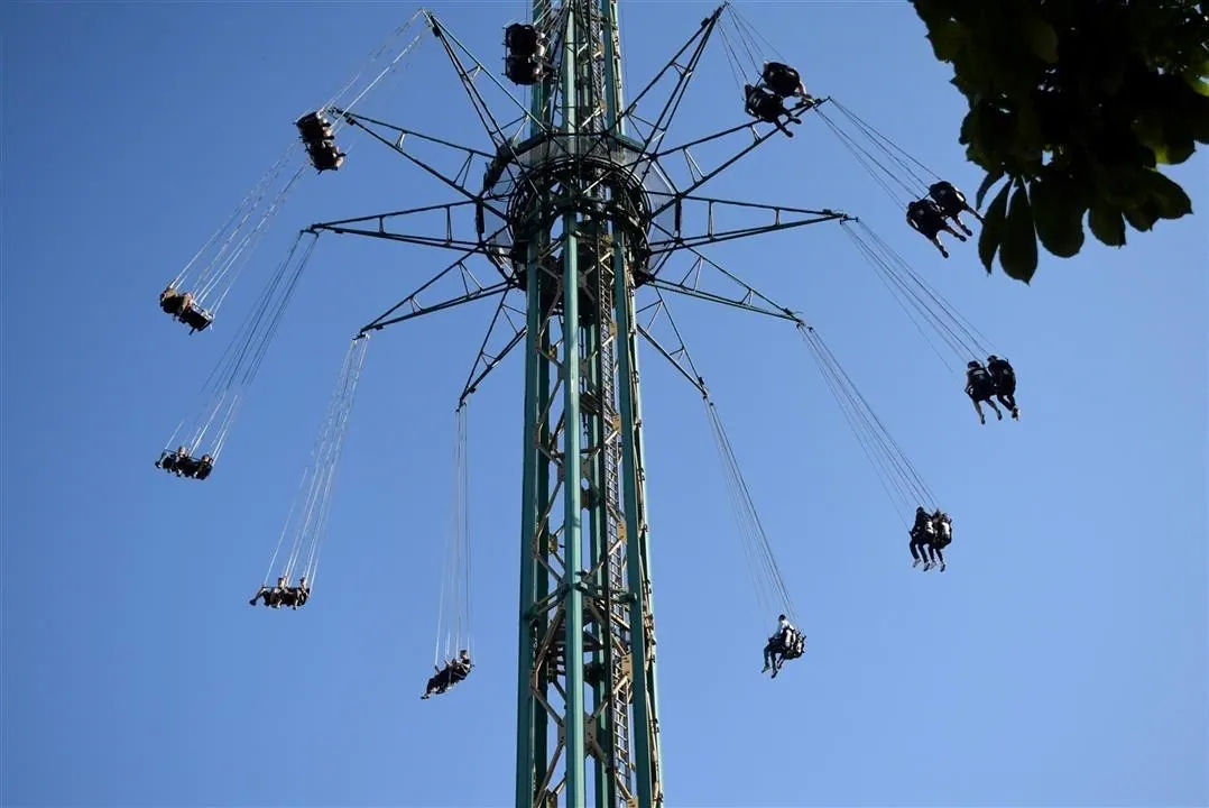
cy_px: 404
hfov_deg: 41.1
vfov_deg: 28.1
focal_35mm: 48
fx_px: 1613
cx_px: 604
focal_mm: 32
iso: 400
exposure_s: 1/1600
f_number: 6.3
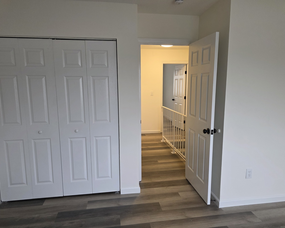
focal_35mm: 24
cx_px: 143
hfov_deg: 70.3
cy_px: 114
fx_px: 202
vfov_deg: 58.8
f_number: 1.7
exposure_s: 1/120
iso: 200
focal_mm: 6.3
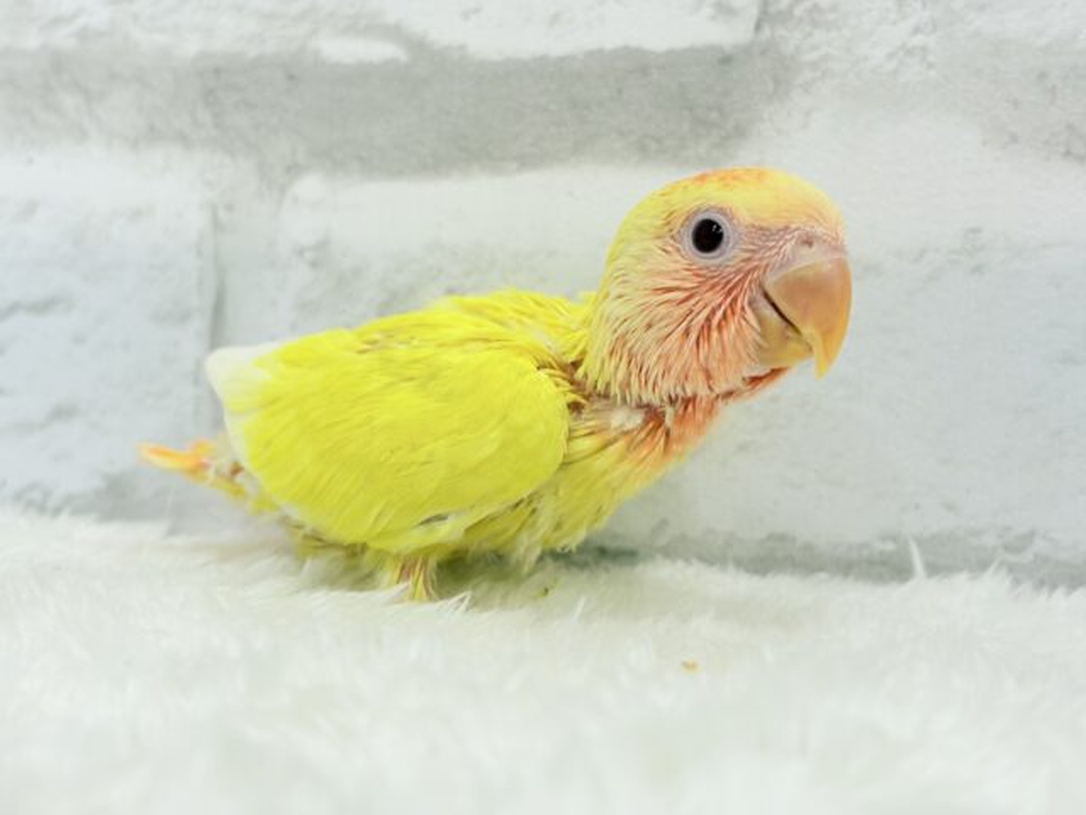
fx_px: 1631
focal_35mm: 52
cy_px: 408
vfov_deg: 28.0
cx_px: 543
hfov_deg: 36.8
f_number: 1.6
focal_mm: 5.96
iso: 32
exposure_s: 1/50
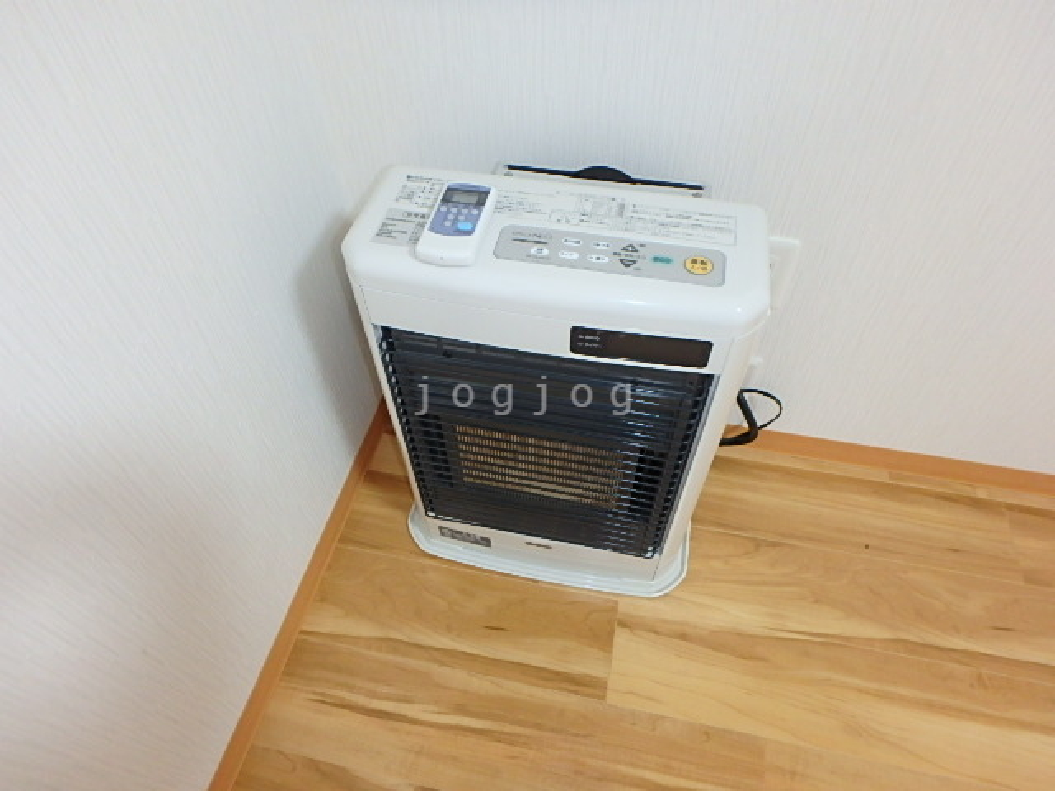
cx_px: 528
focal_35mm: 21
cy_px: 396
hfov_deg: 79.0
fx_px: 640
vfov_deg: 63.4
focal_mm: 3.7
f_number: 3.5
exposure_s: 1/30
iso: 400
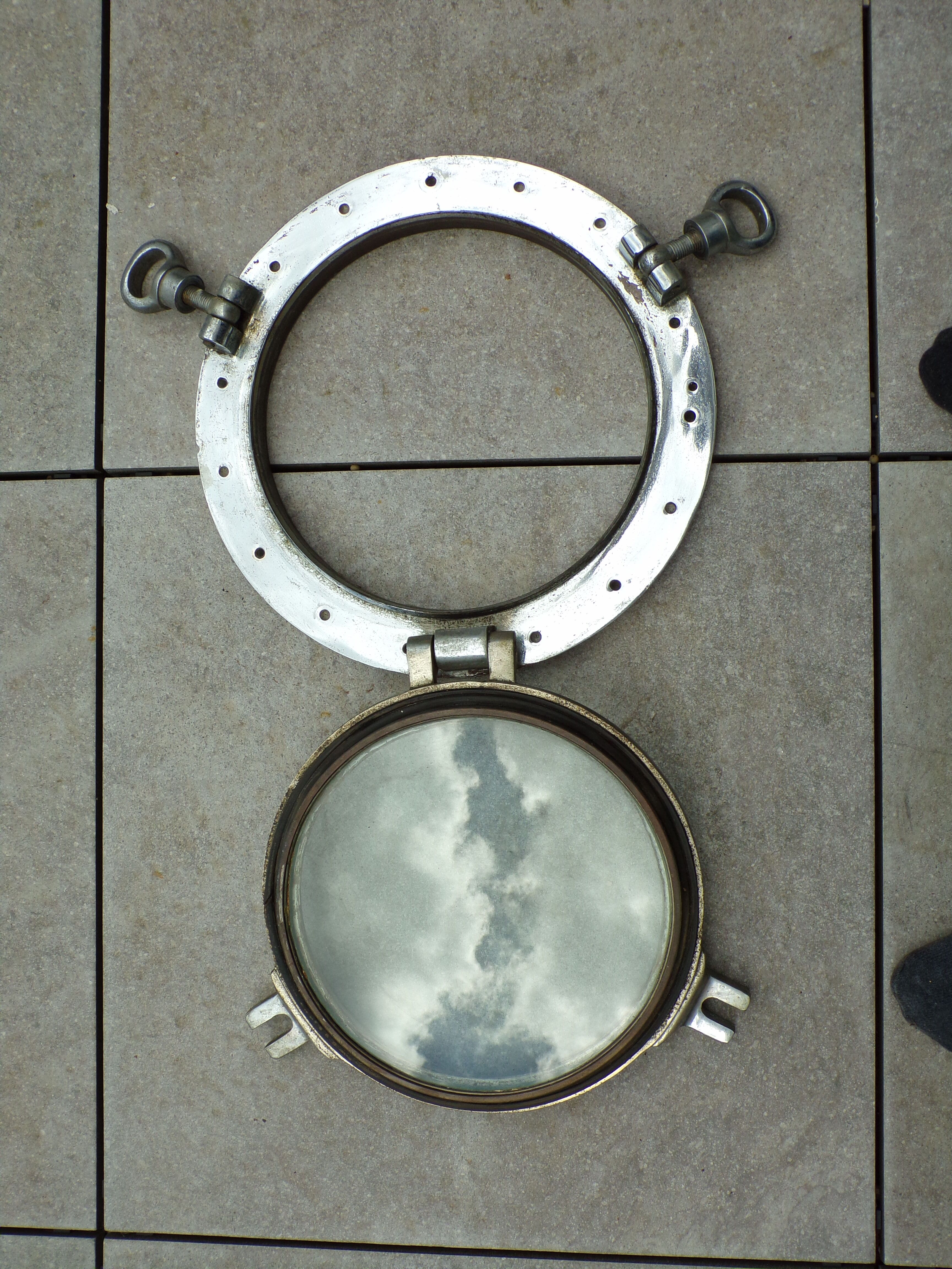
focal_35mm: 37
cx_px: 476
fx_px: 1357
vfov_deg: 50.1
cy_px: 634
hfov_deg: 38.7
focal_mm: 6.6
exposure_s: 1/280
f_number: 4.7
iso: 80
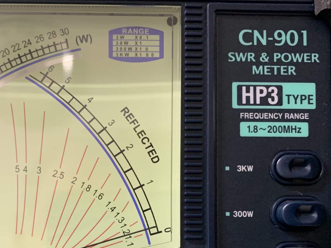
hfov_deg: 37.2
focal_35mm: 50
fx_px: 478
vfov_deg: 28.4
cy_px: 204
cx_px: 80
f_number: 1.8
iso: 250
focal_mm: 4.25
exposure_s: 1/40
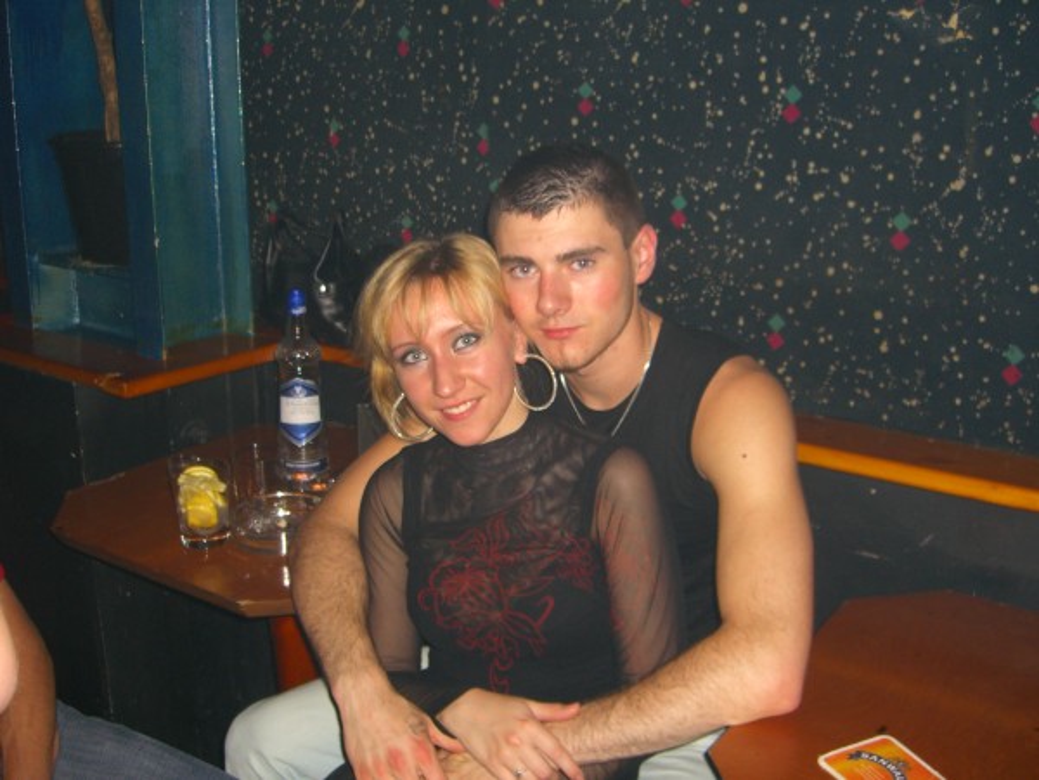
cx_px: 520
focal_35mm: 38
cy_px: 390
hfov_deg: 49.0
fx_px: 1141
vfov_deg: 37.7
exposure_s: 1/60
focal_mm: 7.9
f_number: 2.8
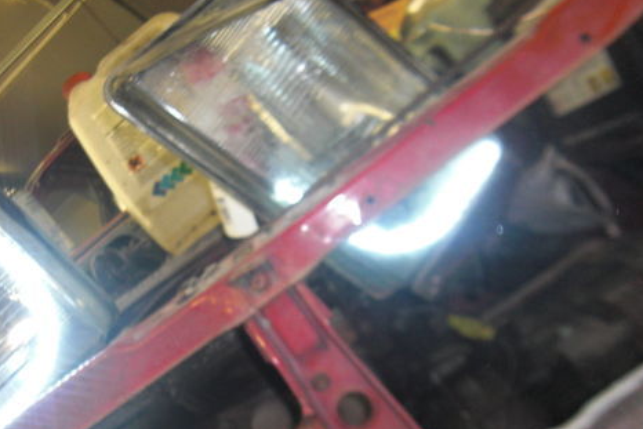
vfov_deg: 33.2
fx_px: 715
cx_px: 217
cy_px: 281
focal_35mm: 40
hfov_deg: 47.7
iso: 200
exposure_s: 1/30
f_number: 2.6
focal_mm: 4.9
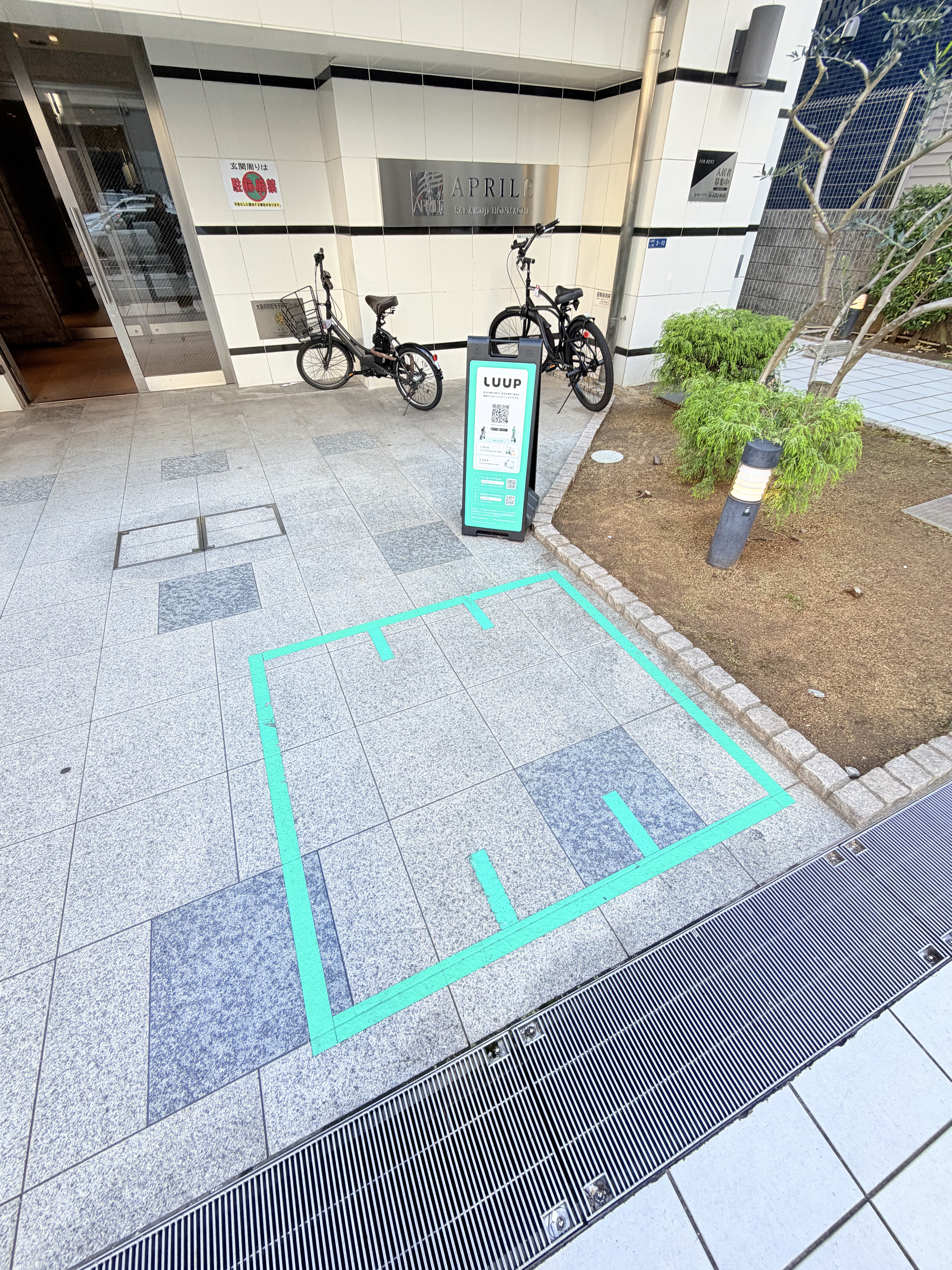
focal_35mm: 14
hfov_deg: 85.7
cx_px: 476
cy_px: 635
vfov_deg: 102.1
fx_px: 513
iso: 50
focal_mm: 2.22
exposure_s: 1/121
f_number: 2.2
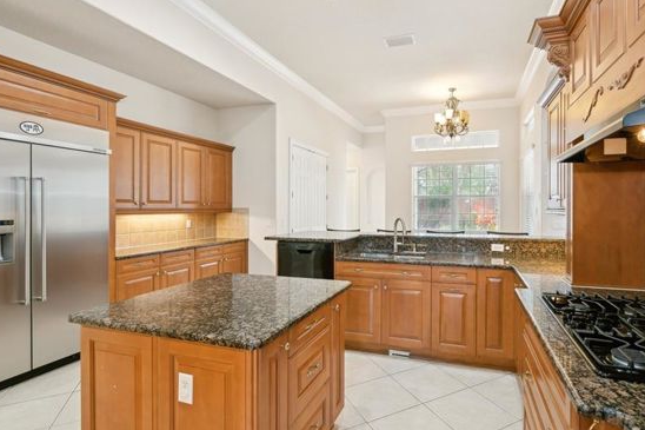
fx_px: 322
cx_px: 364
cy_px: 199
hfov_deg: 89.5
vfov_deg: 67.3
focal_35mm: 18
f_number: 11
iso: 100
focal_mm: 14
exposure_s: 1/1.25
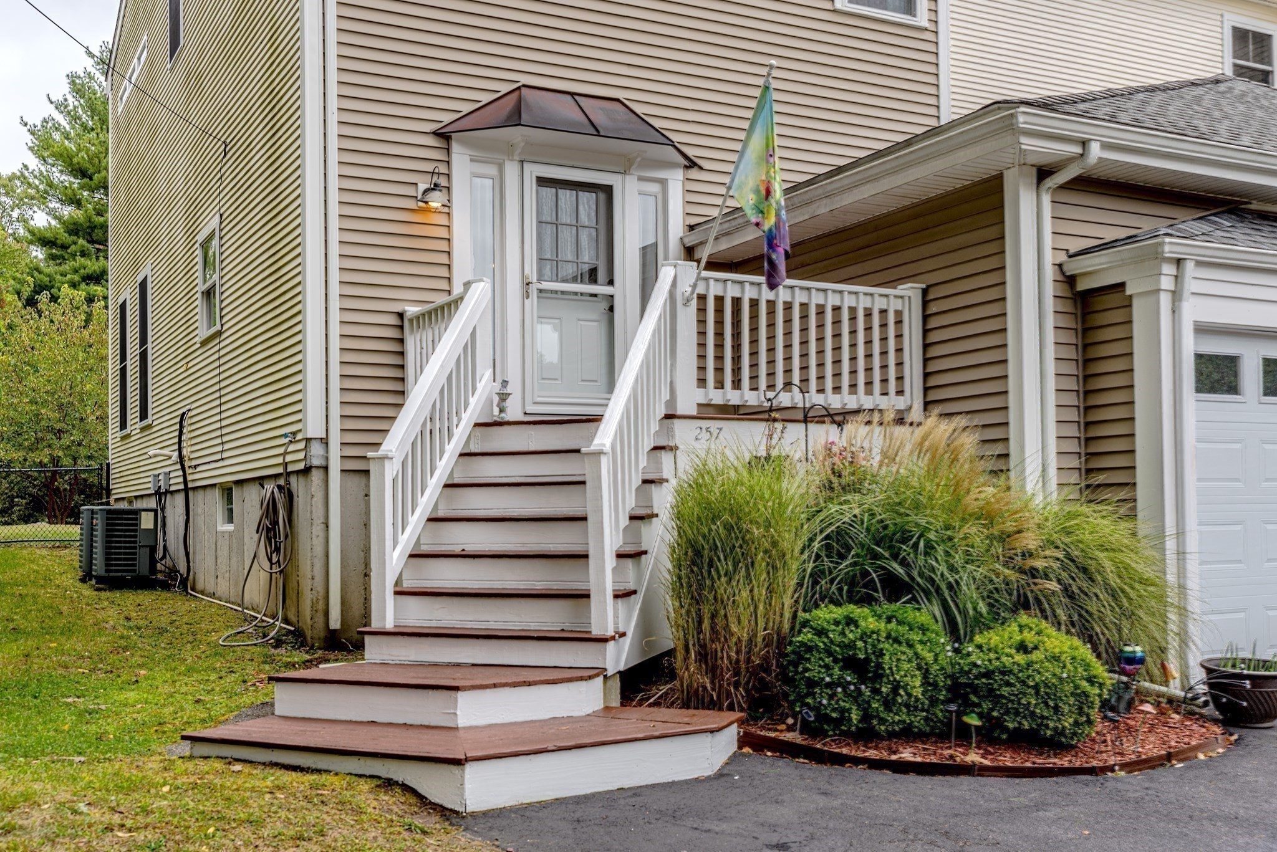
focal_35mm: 36
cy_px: 426
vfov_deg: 36.9
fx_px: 1277
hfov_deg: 53.1
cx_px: 638
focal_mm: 36
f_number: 5.6
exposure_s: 1/125
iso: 100
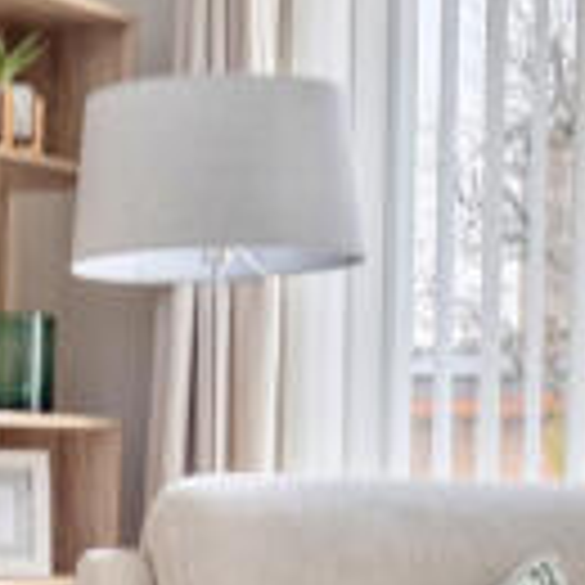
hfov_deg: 16.8
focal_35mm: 103
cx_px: 128
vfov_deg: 16.6
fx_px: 1969
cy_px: 574
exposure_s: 1.3
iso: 100
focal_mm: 24
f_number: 8
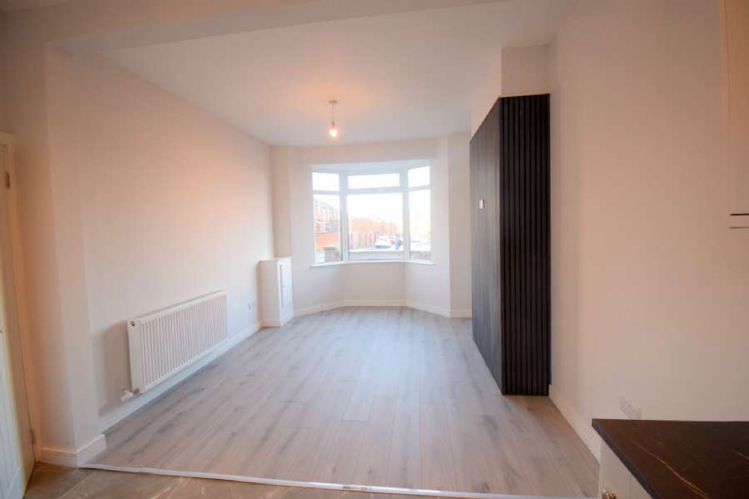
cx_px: 374
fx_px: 312
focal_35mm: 15
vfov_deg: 77.3
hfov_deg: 100.4
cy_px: 250
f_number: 4.5
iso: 450
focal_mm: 10
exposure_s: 1/60
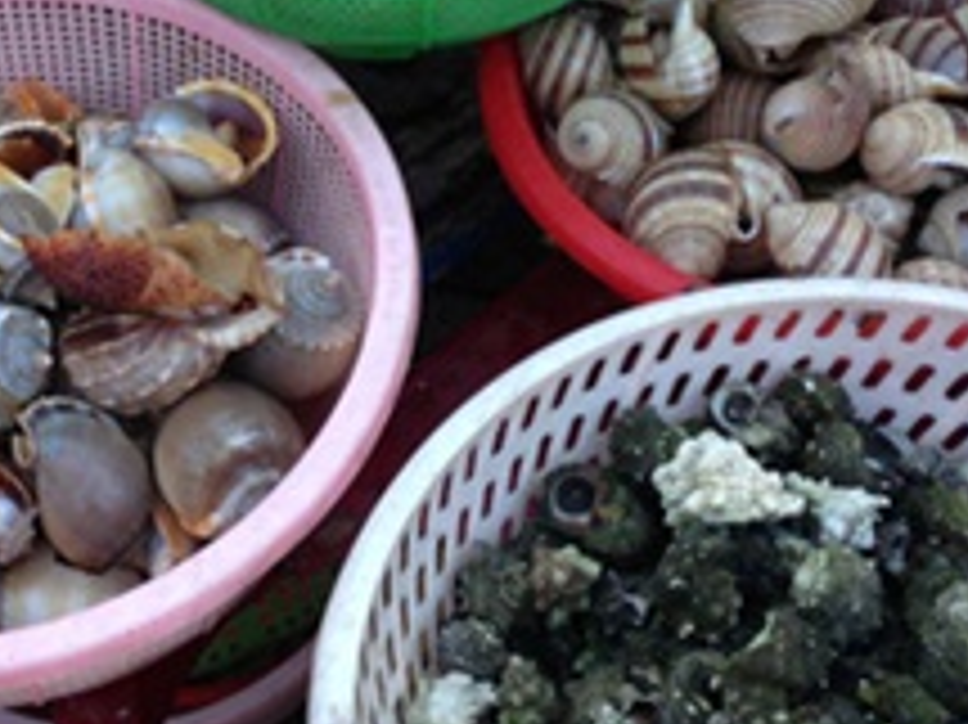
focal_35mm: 92
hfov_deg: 21.2
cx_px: 284
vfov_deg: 16.0
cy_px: 216
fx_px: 2571
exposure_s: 1/20
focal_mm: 4.13
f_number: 2.4
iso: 64
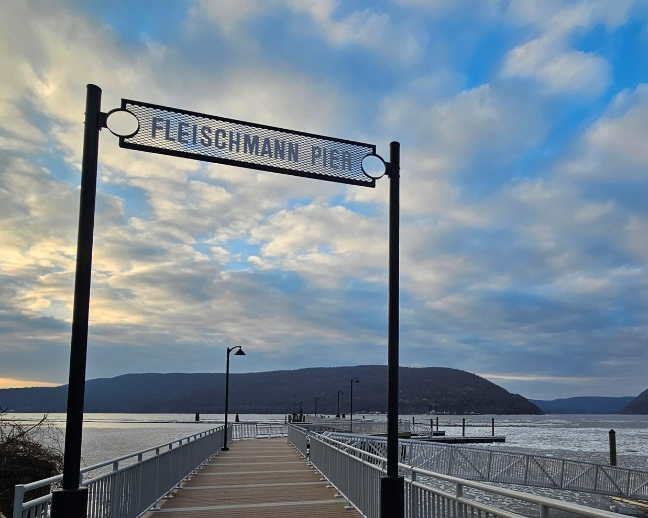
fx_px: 403
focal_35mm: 21
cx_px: 405
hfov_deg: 76.3
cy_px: 378
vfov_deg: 62.4
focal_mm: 2.2
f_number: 2.2
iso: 50
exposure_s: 1/833
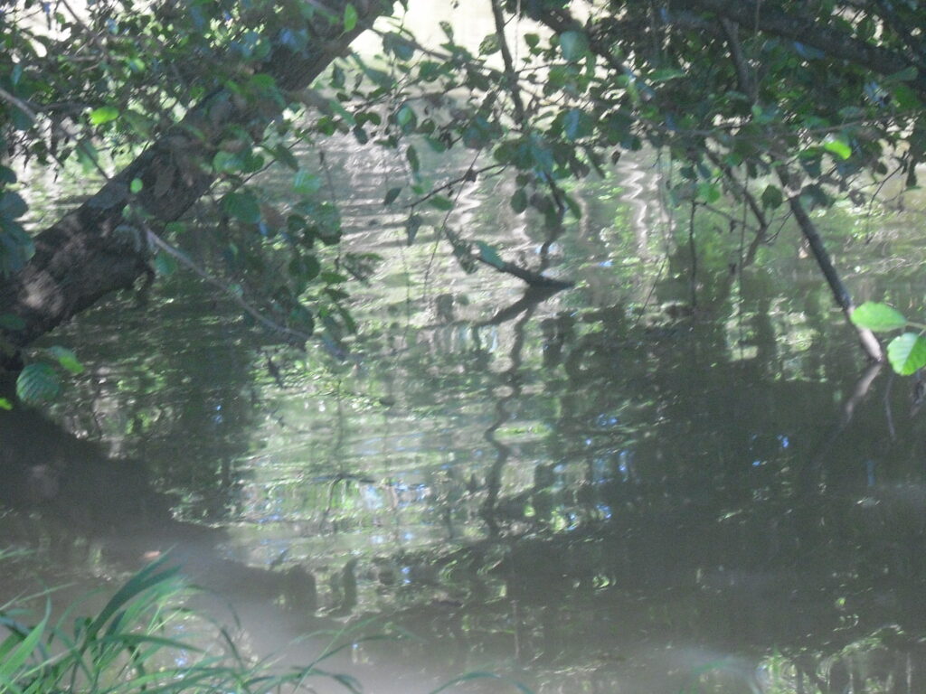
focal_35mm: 113
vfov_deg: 13.1
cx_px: 463
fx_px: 3023
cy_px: 347
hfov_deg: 17.4
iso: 400
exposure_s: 1/80
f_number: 5.2
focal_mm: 22.59
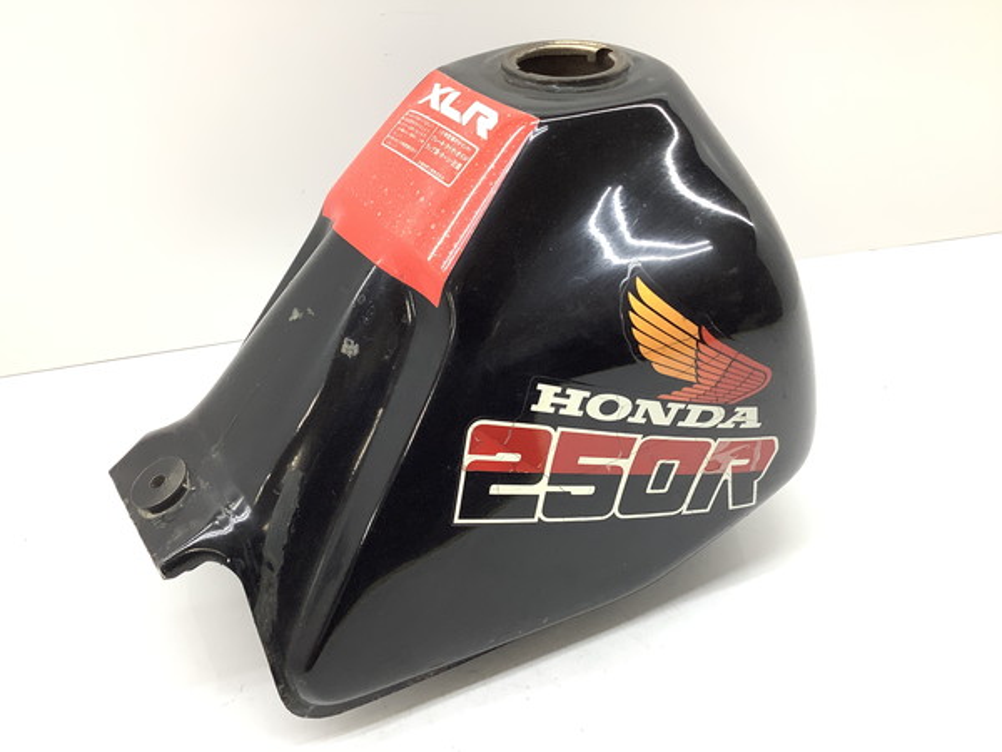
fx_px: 897
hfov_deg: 58.4
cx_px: 501
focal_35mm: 31
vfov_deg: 45.4
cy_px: 376
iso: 50
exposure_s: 1/120
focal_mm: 3.3
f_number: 2.4
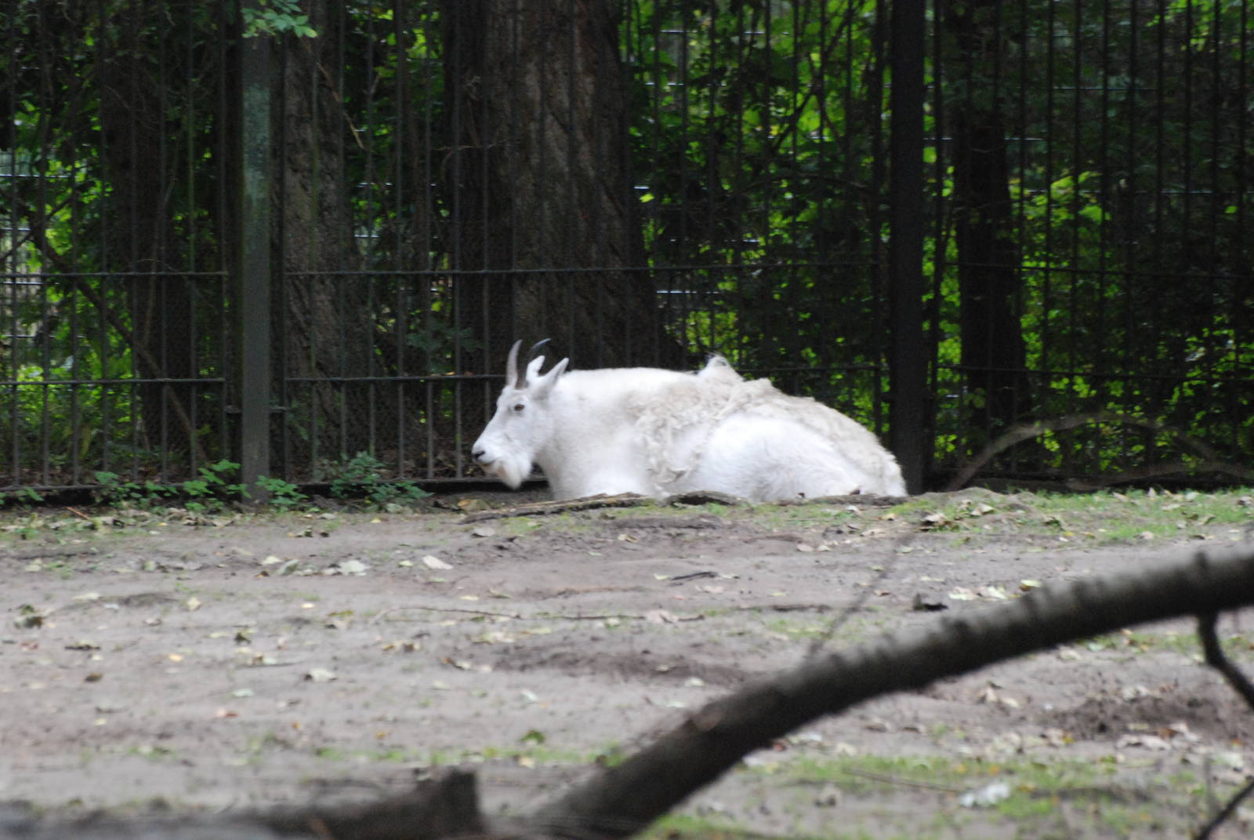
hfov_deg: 4.6
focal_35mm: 450
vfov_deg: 3.1
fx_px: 15693
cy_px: 420
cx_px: 627
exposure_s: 1/160
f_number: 9
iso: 1600
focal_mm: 300
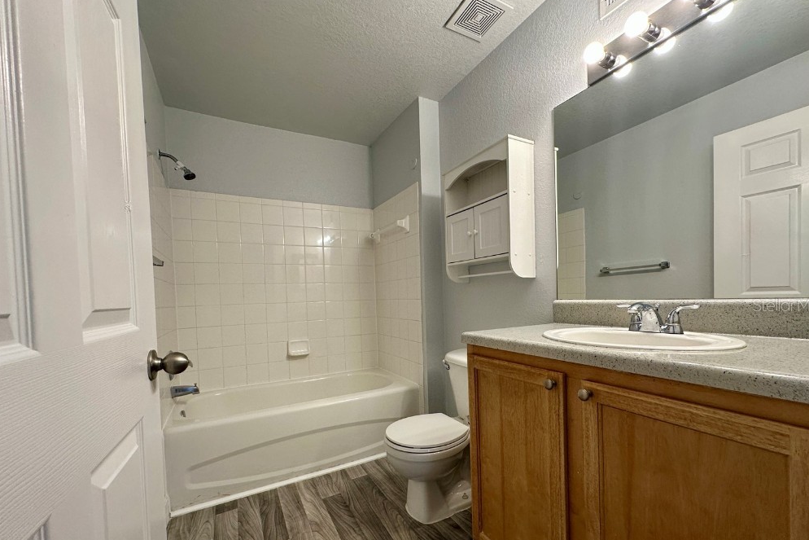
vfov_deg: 77.0
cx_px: 413
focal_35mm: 15
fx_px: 337
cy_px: 305
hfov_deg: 100.4
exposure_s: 1/120
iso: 160
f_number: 2.2
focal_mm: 2.22
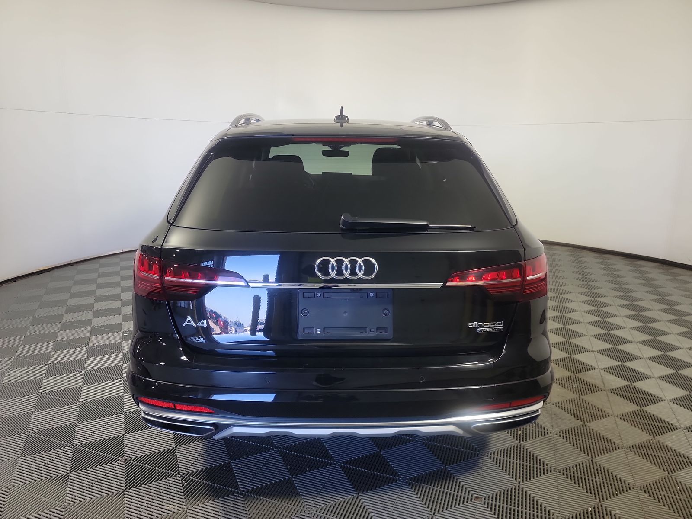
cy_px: 260
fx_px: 480
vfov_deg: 56.8
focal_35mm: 24
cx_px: 346
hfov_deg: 71.6
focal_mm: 6.7
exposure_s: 1/59
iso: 114
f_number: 1.8
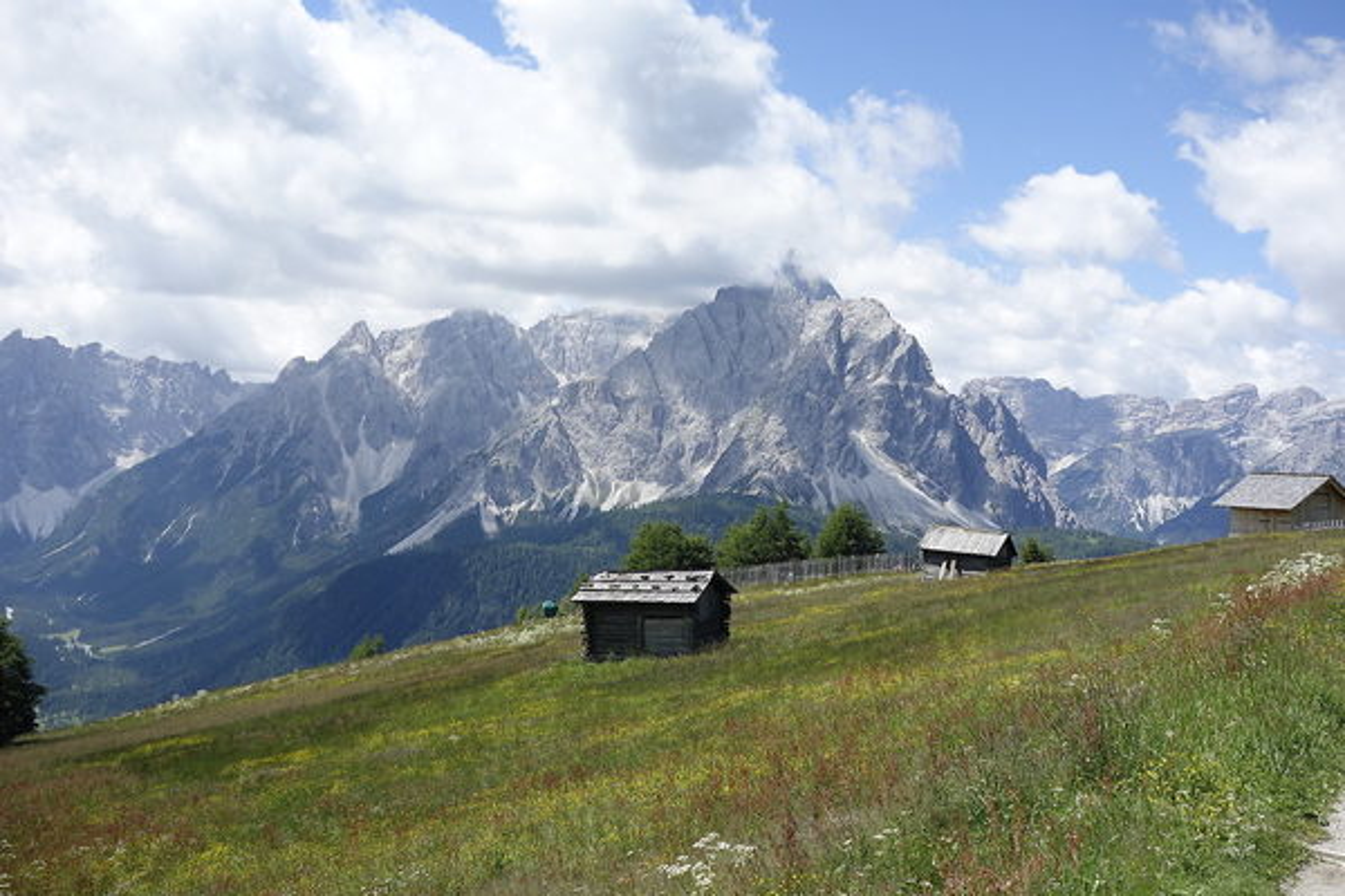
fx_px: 1494
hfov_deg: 48.5
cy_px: 448
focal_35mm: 40
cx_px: 672
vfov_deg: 33.4
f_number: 4.5
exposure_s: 1/640
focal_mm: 14.75
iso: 125
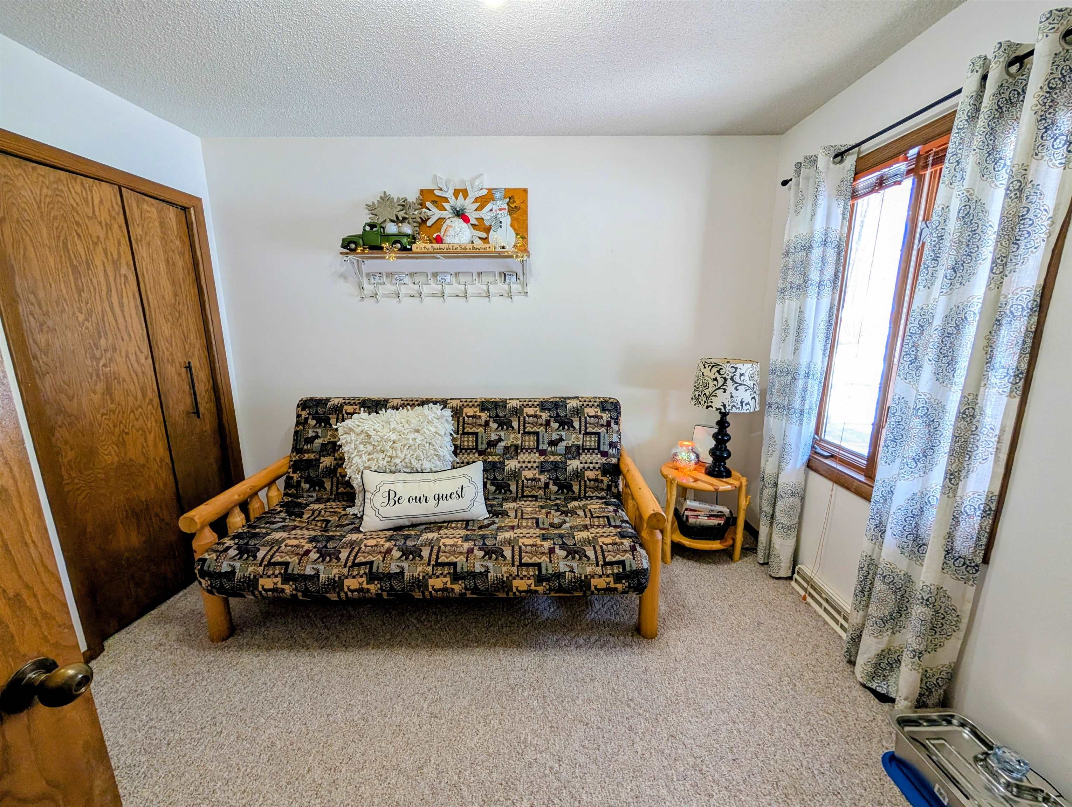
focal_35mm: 12
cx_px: 536
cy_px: 404
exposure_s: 1/120
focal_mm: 2.02
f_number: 1.7
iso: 84
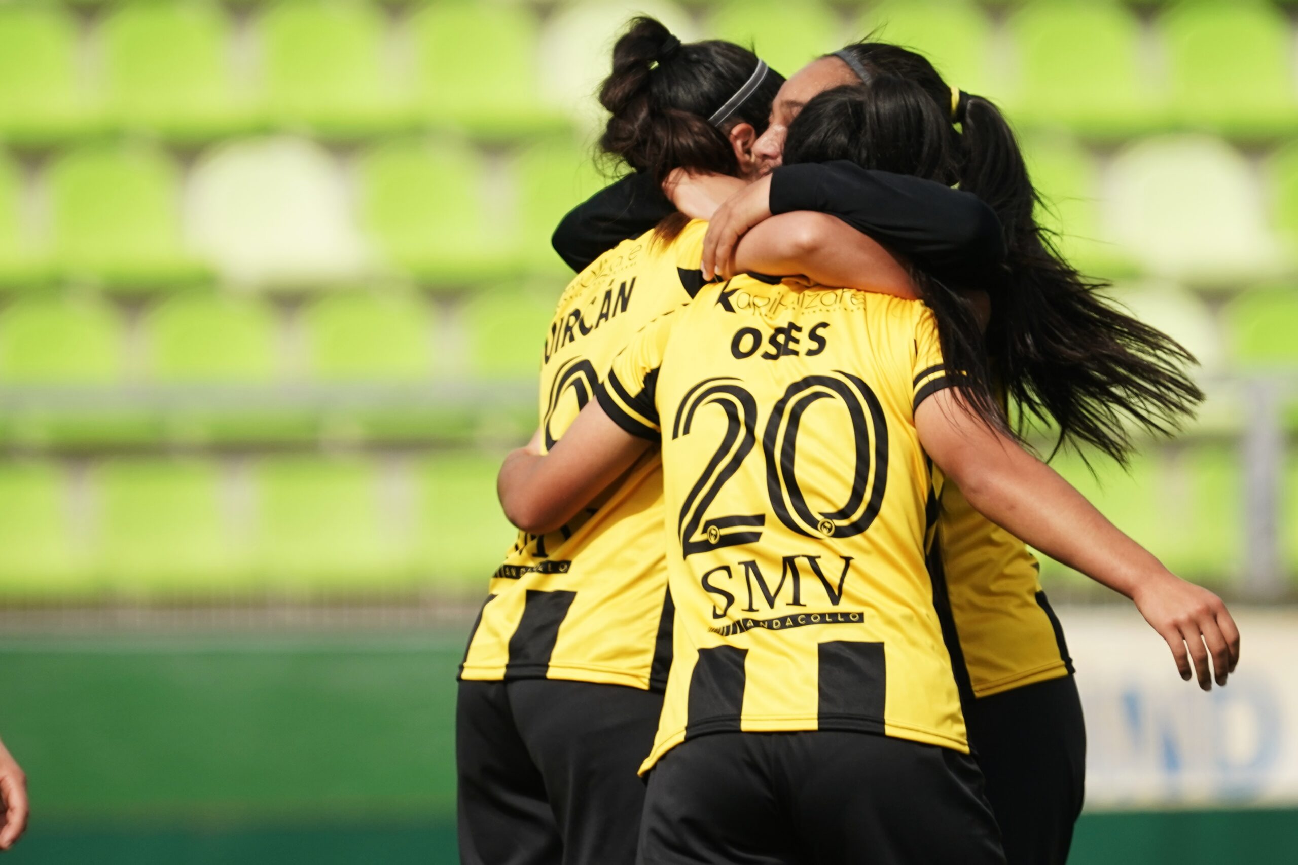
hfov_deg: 2.7
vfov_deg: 1.8
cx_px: 649
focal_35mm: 759
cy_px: 432
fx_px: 27366
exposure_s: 1/2500
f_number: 6.3
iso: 640
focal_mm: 506
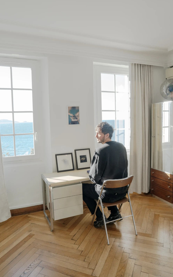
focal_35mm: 25
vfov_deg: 72.5
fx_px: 189
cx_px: 93
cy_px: 136
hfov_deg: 49.2
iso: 800
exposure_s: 1/100
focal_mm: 24
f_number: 8
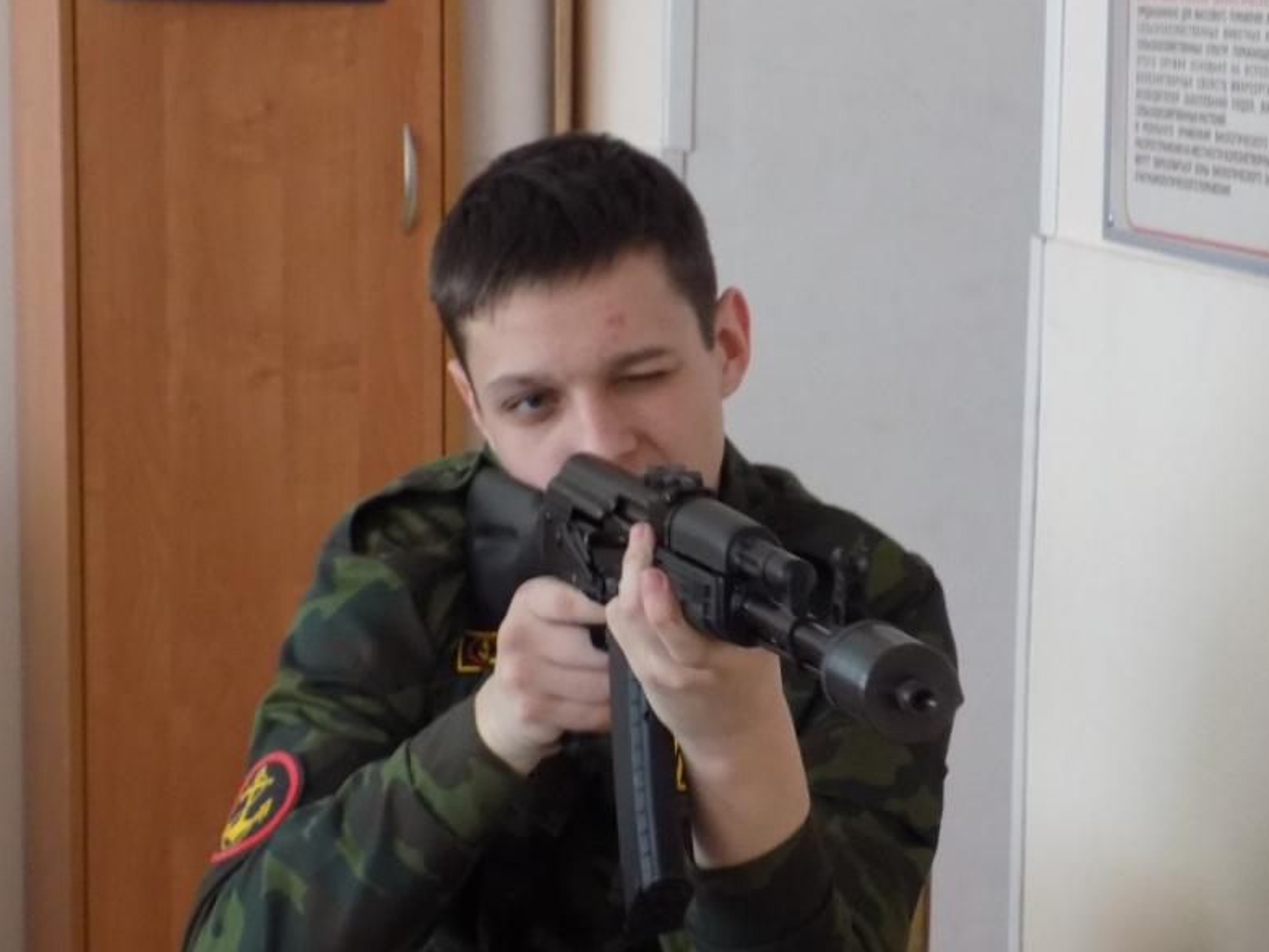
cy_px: 616
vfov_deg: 11.7
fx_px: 4657
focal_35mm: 127
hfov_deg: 15.5
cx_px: 618
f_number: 4.6
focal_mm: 17.2
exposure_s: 1/6
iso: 400
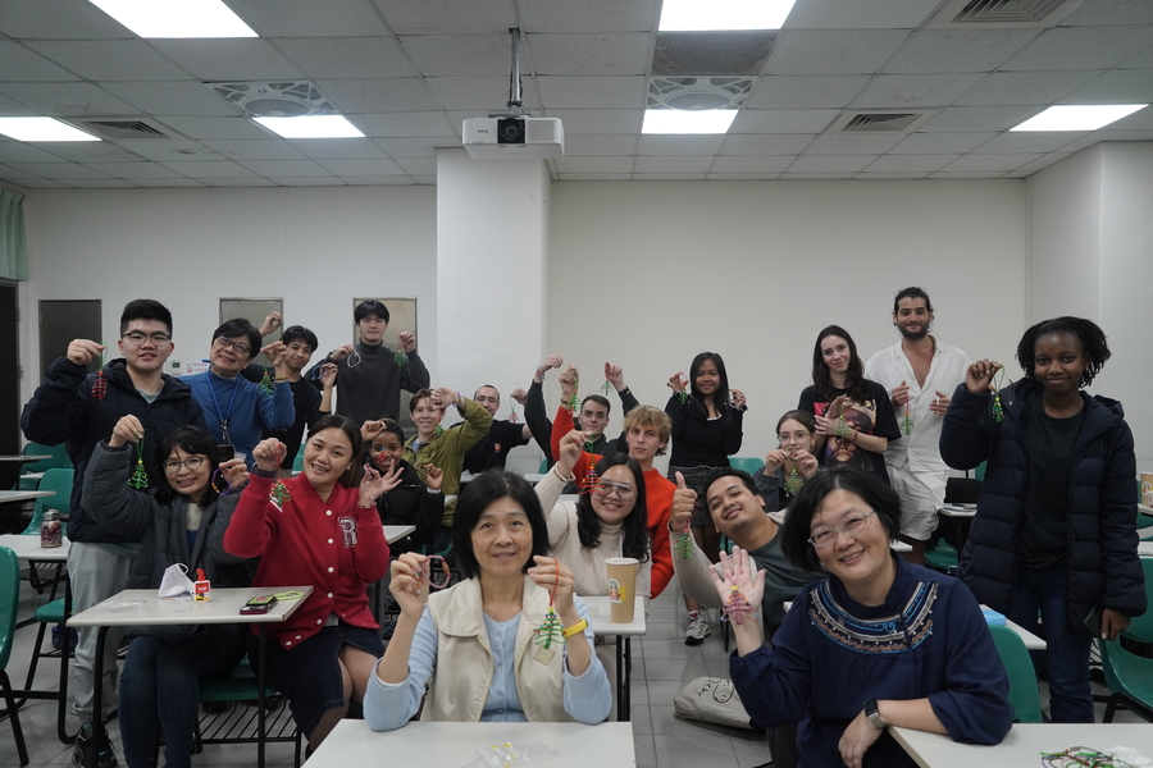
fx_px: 865
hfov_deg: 67.4
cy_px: 384
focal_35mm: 27
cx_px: 576
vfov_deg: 47.9
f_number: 3.5
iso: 640
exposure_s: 1/160
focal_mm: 18
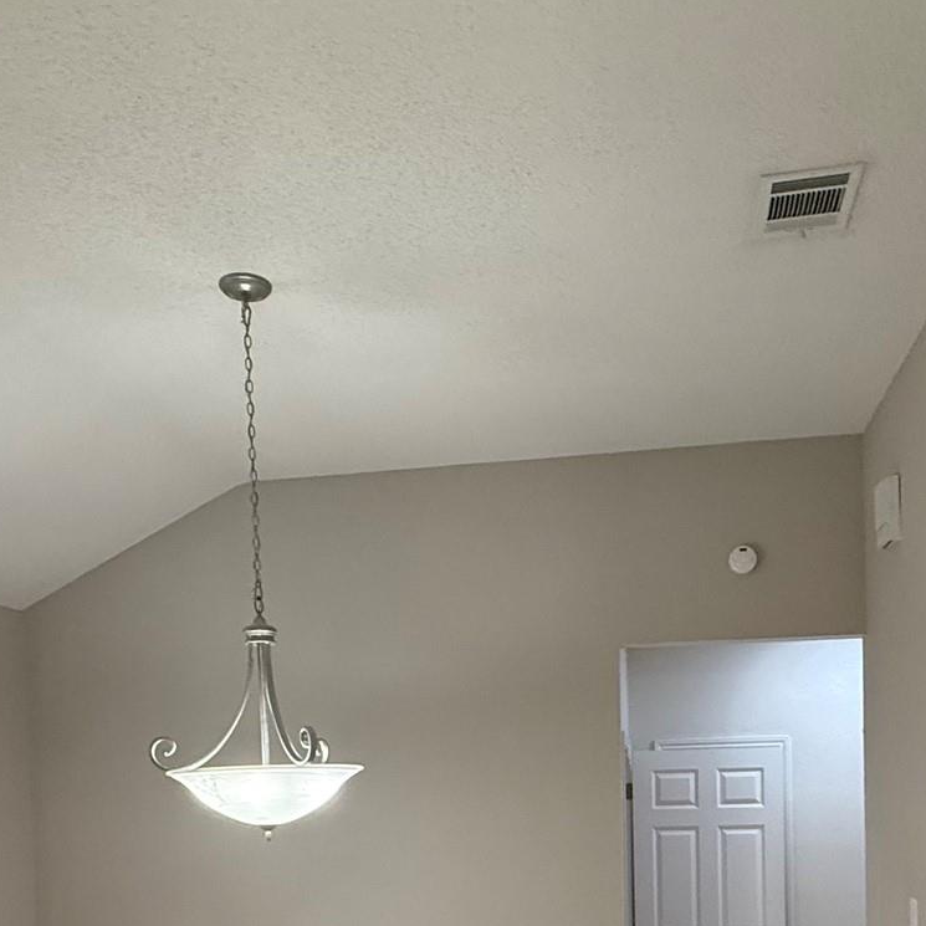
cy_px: 830
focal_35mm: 34
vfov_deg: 44.2
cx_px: 500
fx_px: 1029
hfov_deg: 48.4
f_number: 2.2
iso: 400
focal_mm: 2.22
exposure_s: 1/120
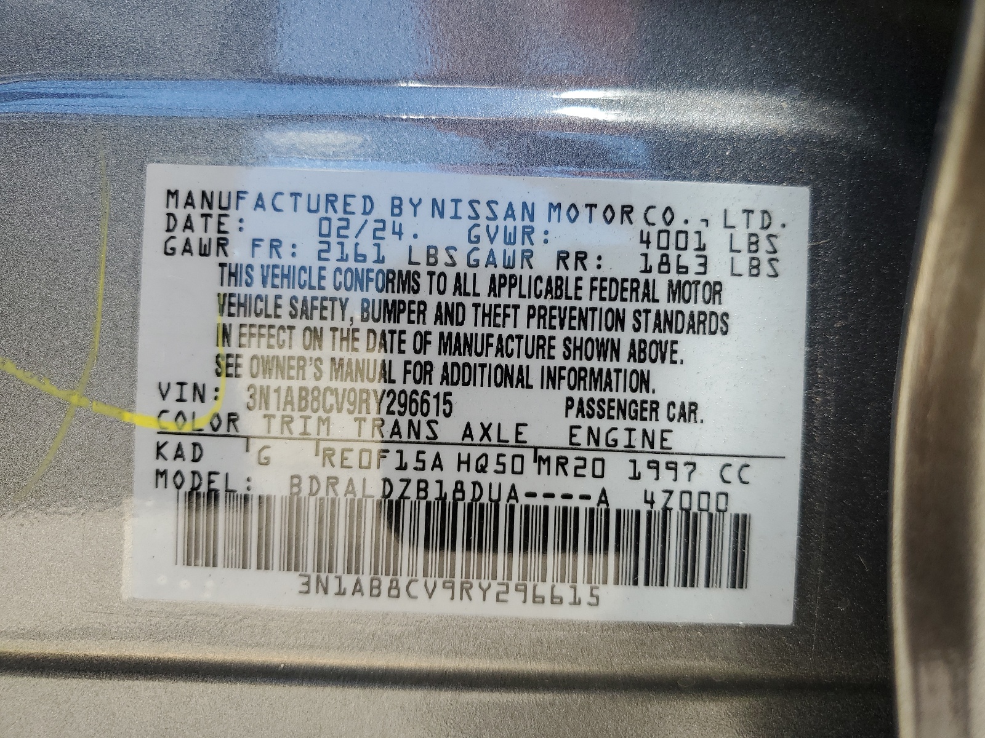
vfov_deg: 53.1
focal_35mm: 26
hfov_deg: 67.3
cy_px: 369
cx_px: 492
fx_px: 740
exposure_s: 1/312
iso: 50
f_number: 1.5
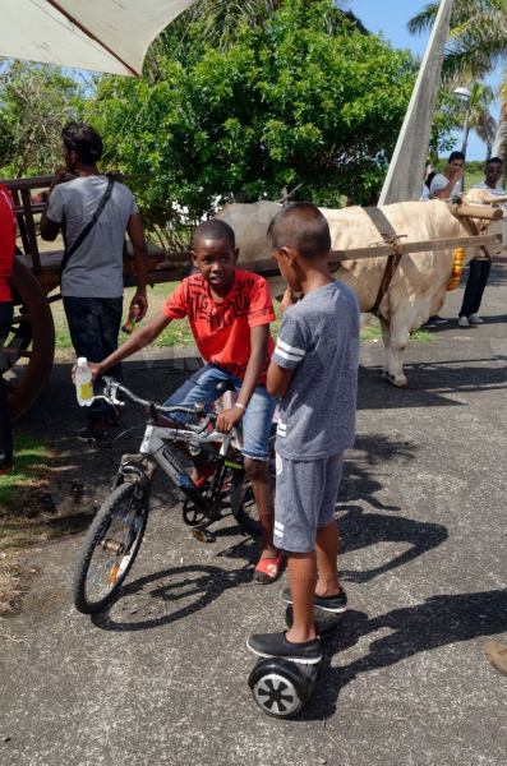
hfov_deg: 36.7
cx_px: 254
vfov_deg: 53.2
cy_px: 383
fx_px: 764
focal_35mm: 36
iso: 200
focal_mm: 24
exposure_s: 1/500
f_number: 8
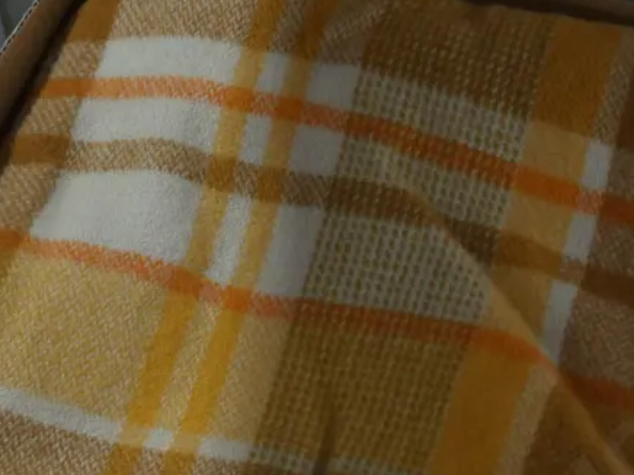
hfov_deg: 12.6
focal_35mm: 155
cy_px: 489
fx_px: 2839
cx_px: 589
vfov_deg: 9.5
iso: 1600
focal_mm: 33
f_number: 7.1
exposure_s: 1/80
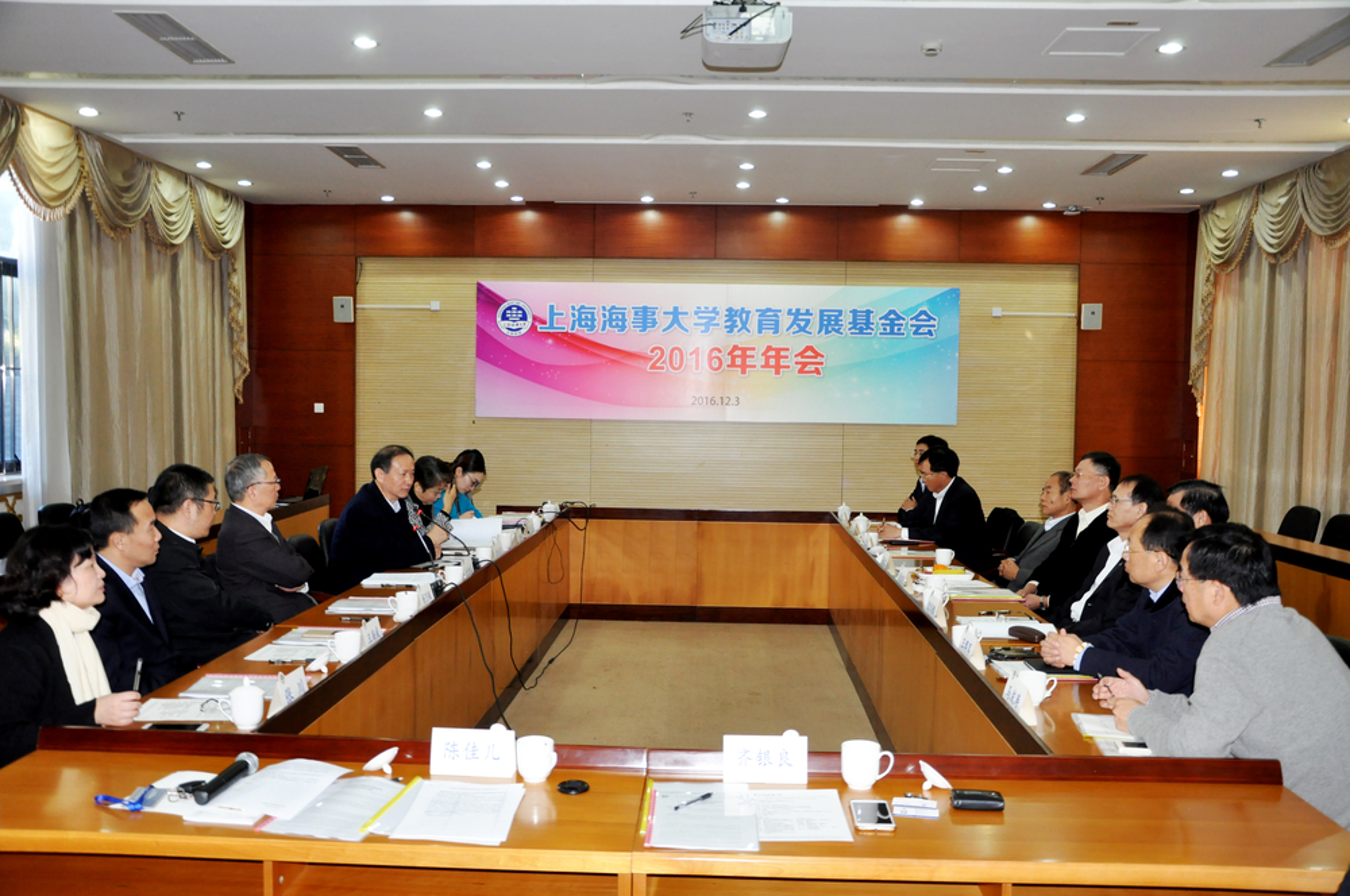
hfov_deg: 59.6
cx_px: 675
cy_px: 448
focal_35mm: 32
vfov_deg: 41.6
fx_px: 1180
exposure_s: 1/60
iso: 800
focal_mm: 21
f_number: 3.8
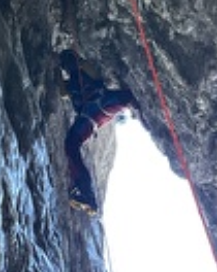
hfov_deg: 18.4
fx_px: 669
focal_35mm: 83
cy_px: 64
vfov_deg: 22.8
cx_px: 69
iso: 125
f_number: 1.6
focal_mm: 4.2
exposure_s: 1/111
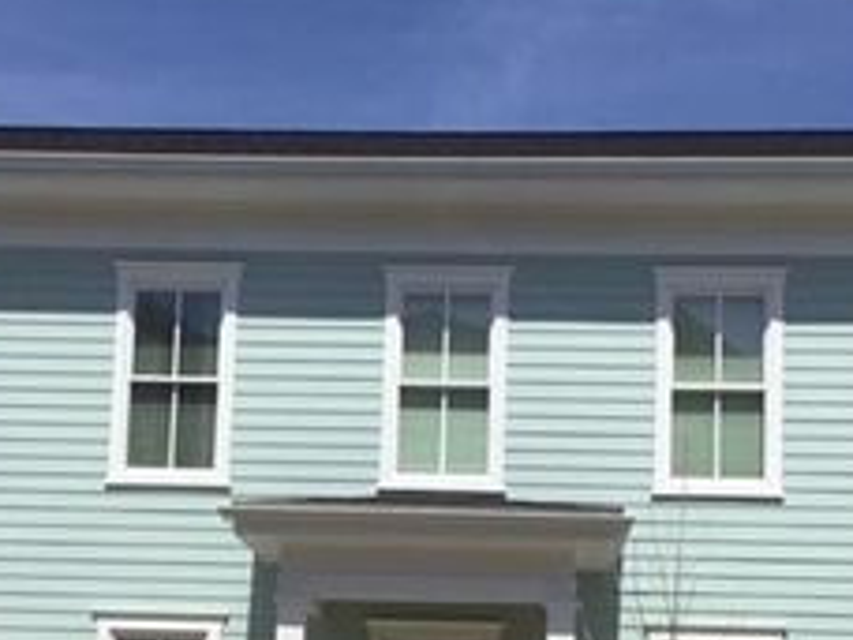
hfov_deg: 28.6
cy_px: 586
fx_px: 1676
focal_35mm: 68
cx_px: 404
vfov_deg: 21.1
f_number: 2.4
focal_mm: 3.3
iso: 25
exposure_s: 1/2469
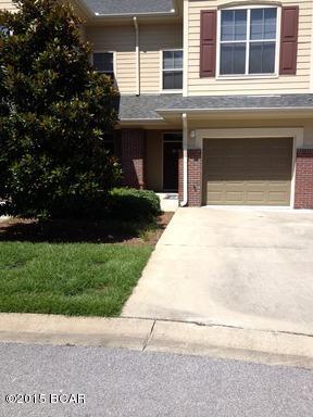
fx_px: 422
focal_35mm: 35
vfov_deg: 52.6
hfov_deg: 40.7
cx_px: 156
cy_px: 208
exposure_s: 1/1783
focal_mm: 4.28
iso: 64
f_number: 2.4
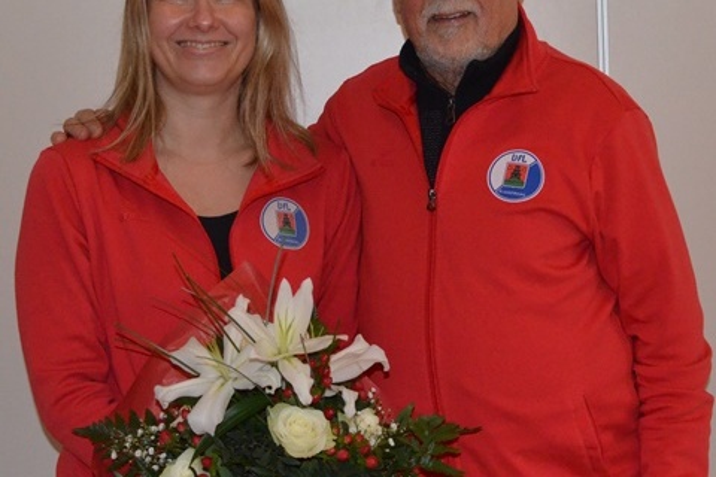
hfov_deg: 41.1
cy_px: 238
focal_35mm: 48
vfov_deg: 28.1
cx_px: 358
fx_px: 955
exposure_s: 1/60
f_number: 4.8
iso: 3200
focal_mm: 32
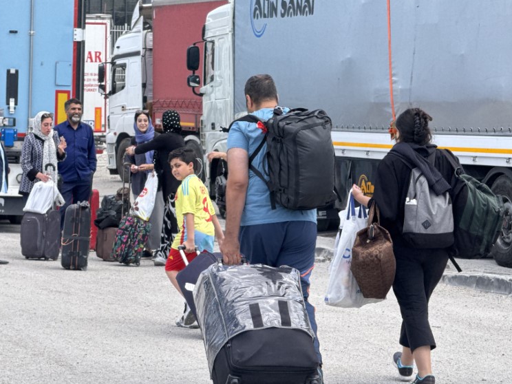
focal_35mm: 149
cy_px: 233
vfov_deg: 10.0
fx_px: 2204
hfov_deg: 13.2
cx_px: 230
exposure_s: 1/391
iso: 50
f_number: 2.8
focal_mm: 15.66
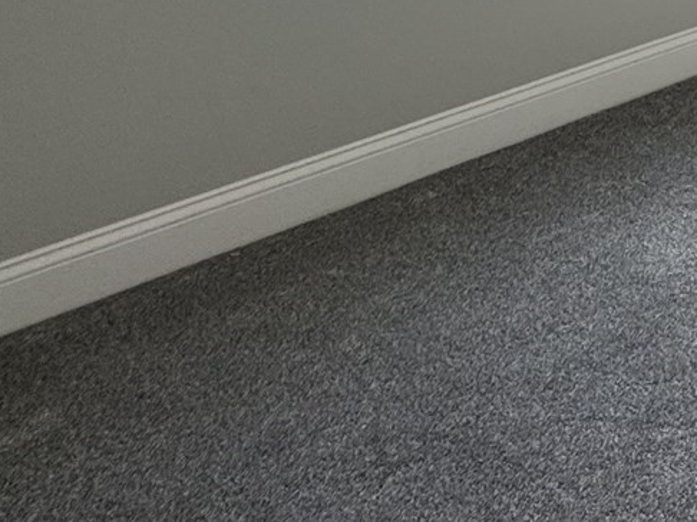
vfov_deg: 20.1
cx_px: 1275
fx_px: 1187
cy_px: -336
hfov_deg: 21.1
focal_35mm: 59
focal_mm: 2.22
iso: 40
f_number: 2.2
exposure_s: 1/196
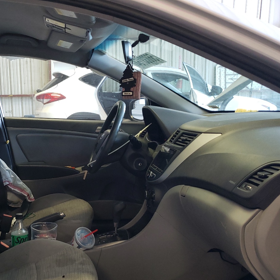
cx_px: 57
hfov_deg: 41.1
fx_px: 357
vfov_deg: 42.5
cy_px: 178
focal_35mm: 39
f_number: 1.5
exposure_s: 1/60.2
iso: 141
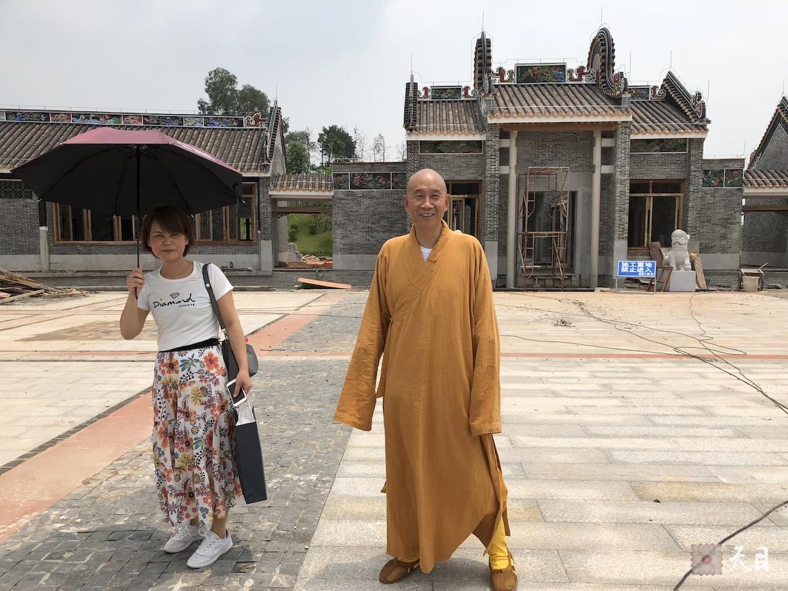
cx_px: 394
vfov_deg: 49.7
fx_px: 637
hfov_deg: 63.4
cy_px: 296
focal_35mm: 28
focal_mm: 3.99
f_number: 1.8
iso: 20
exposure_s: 1/3003
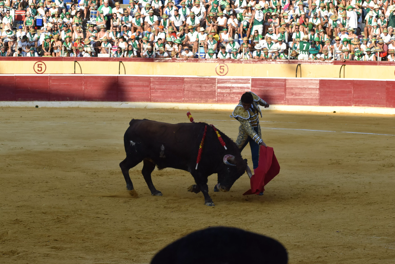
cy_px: 132
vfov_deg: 13.0
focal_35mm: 105
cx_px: 198
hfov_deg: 19.5
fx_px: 1152
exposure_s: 1/1000
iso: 800
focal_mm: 70
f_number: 8
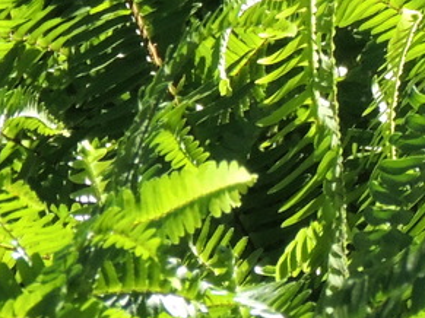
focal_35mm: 1542
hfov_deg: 1.3
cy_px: -201
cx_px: 510
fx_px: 18924
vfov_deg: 1.0
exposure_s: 1/640
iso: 400
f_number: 4.8
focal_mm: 62.4
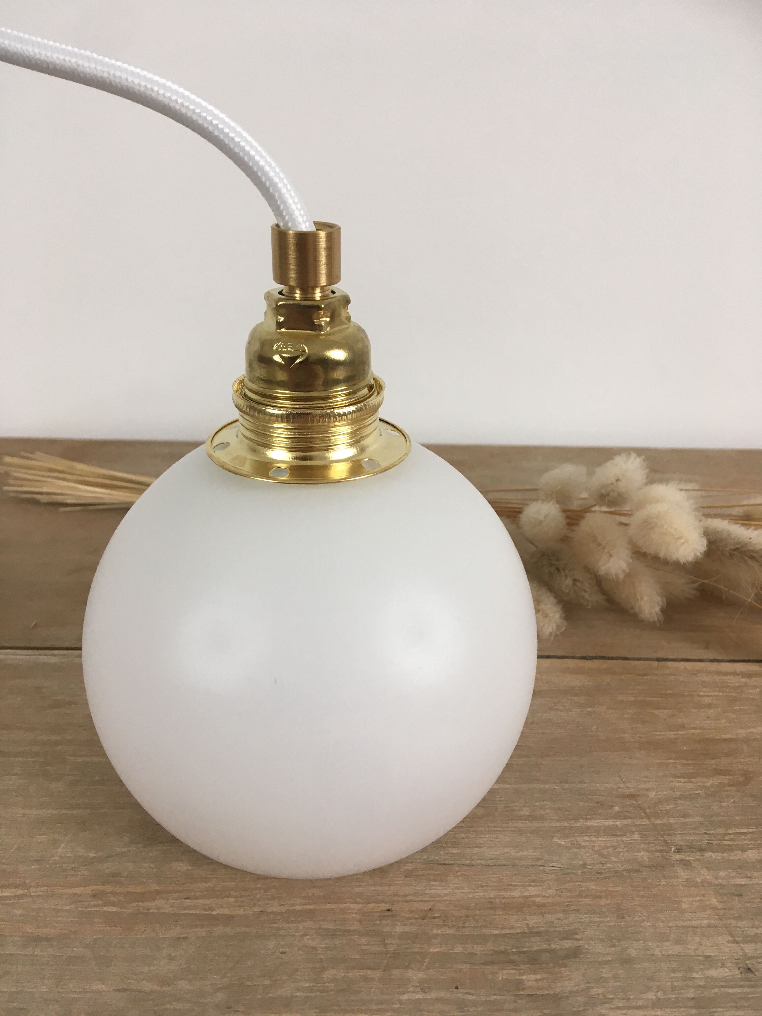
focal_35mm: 29
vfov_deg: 61.7
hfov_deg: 48.2
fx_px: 851
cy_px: 508
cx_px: 381
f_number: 2.2
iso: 32
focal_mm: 4.15
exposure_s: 1/33
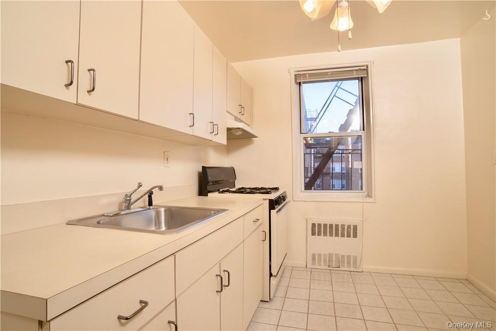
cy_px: 166
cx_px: 248
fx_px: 248
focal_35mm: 18
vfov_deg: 67.4
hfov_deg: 90.0
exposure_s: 1/30
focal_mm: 18
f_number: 16
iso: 250
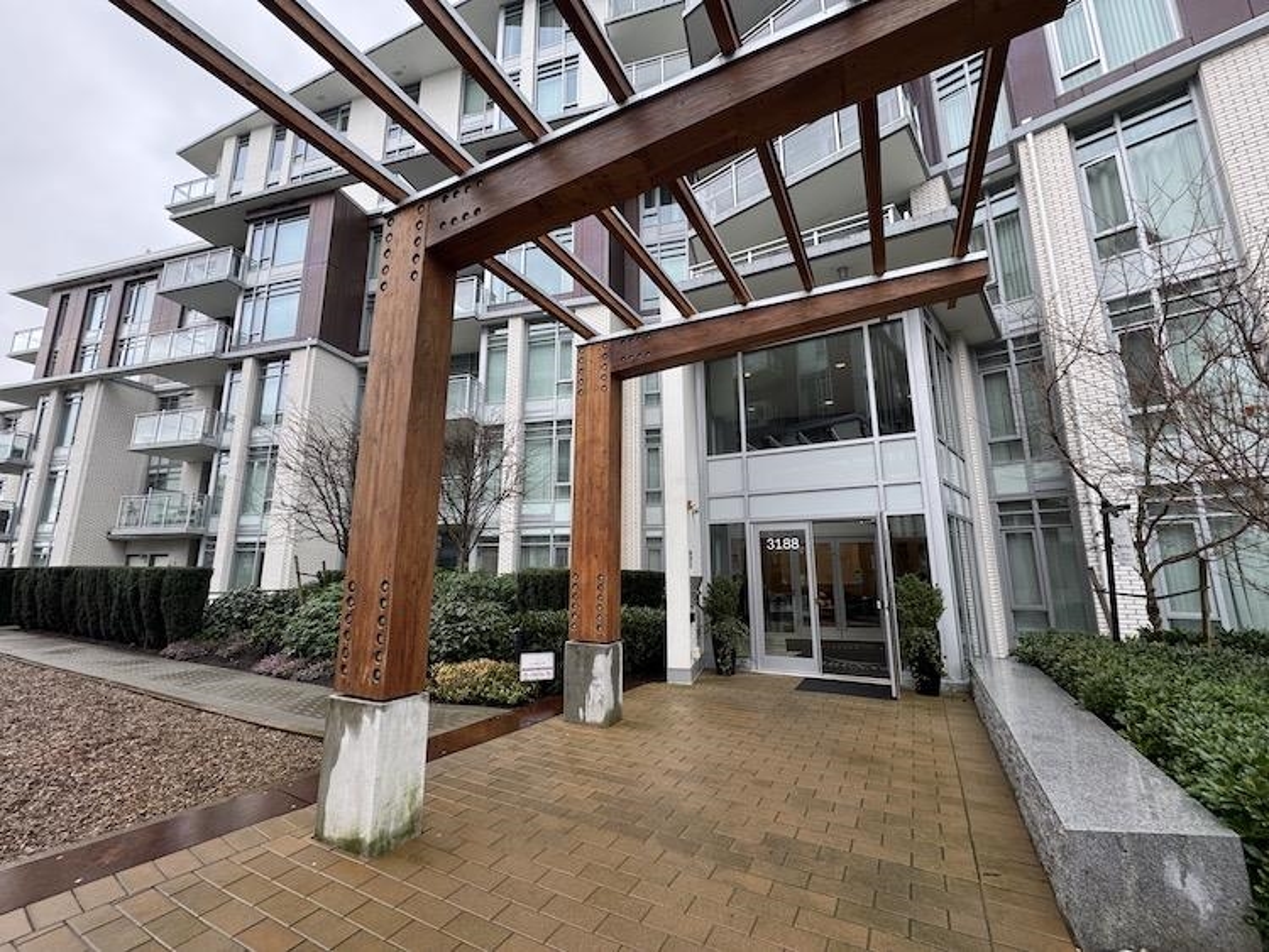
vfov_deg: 85.7
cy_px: 476
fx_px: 513
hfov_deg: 102.0
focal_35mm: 14
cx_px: 634
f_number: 2.2
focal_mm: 2.22
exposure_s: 1/119
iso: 40
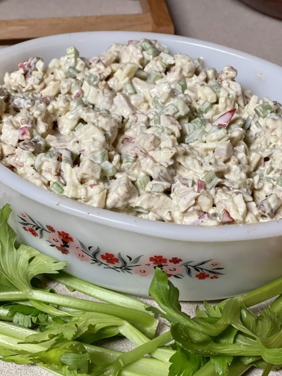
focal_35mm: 64
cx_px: 141
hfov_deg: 22.9
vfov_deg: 30.3
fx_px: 695
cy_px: 188
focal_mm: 7.5
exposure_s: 1/40
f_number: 2.2
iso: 320
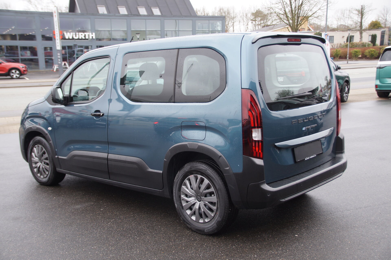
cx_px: 196
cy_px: 130
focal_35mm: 42
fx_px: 456
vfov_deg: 31.9
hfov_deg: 46.4
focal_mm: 28
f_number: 4.5
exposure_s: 1/80
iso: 100
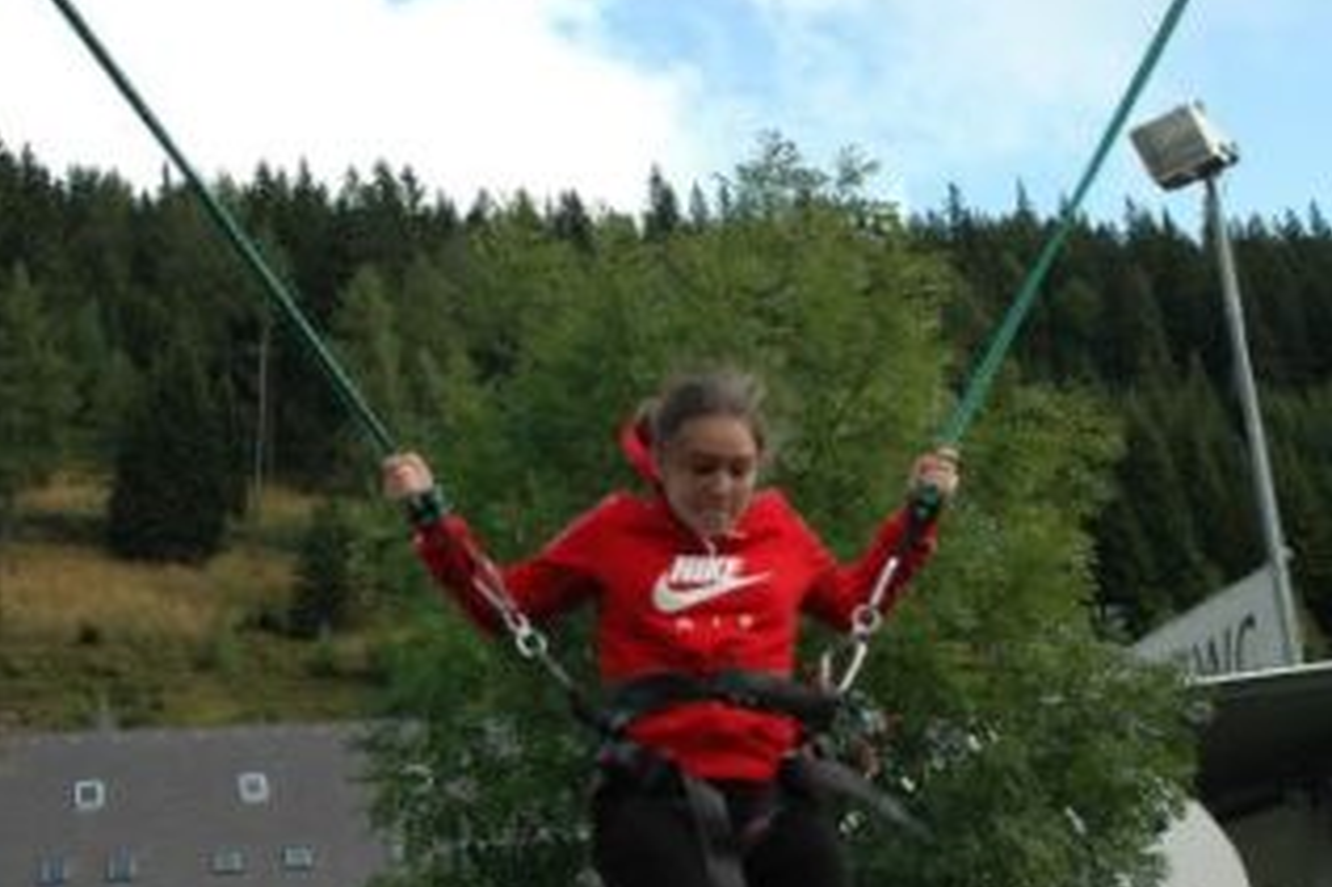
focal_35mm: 59
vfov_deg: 23.0
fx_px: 2182
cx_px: 666
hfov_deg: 34.0
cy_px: 441
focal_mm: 26
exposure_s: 1/640
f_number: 4
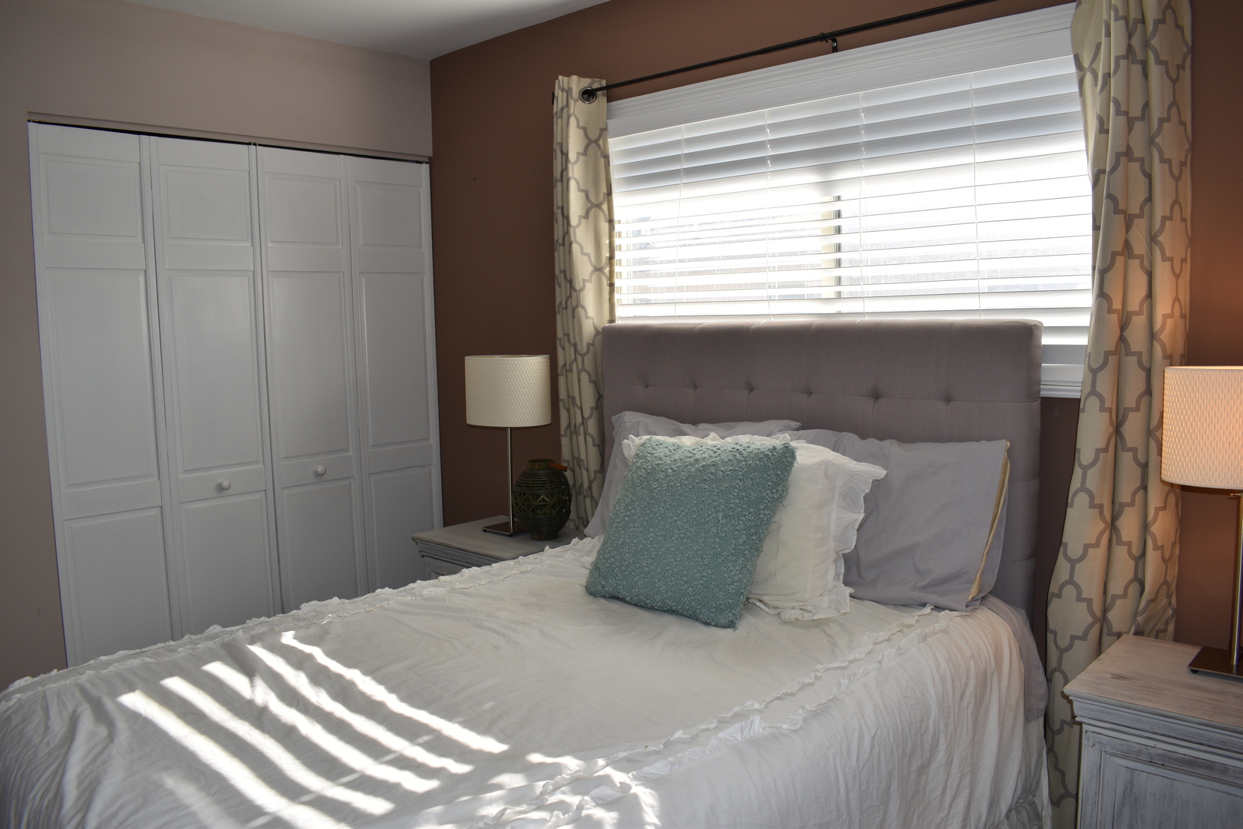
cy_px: 414
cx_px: 622
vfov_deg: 47.9
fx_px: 932
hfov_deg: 67.4
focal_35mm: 27
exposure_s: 1/100
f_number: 5.6
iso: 100
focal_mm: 18
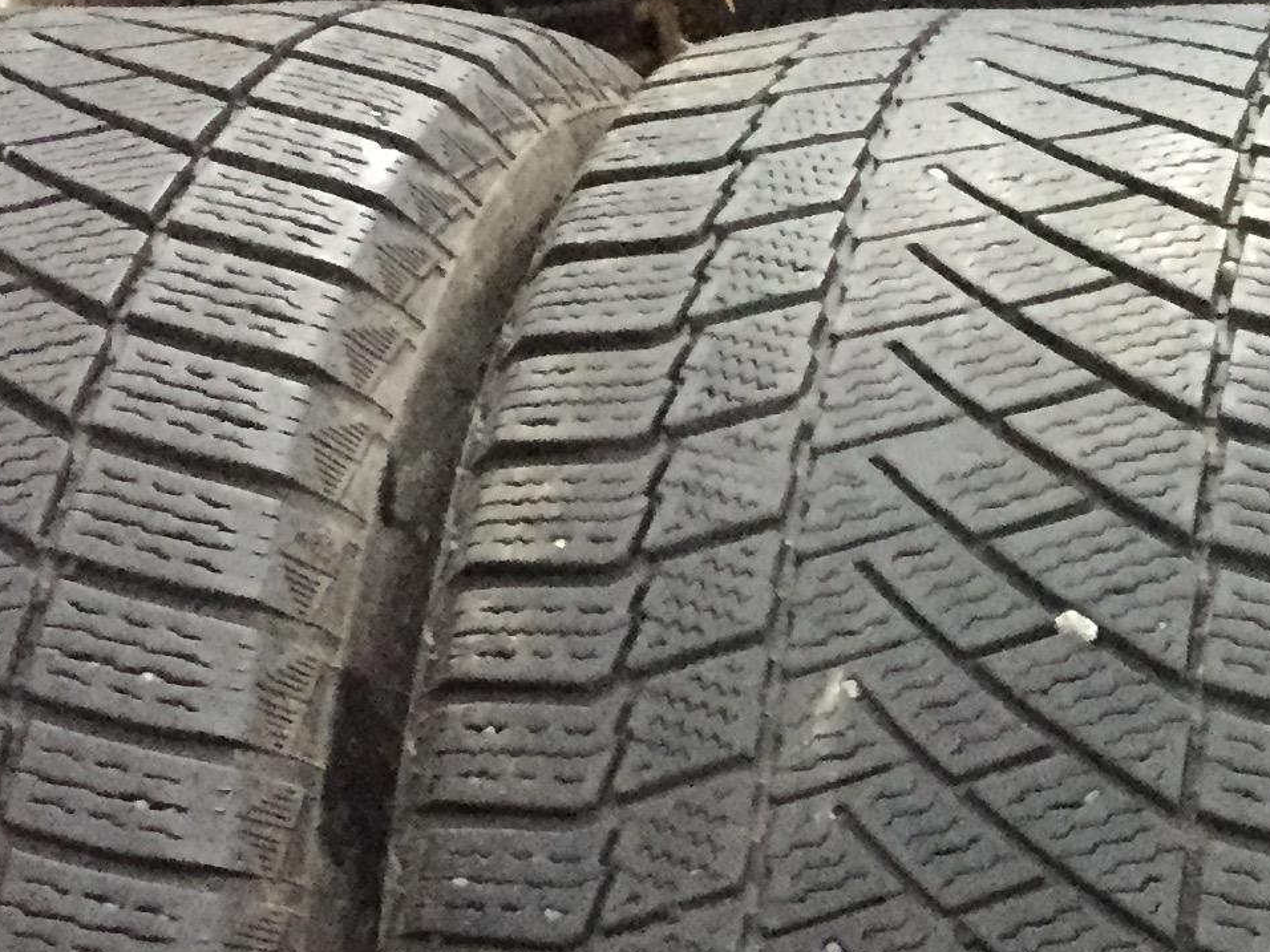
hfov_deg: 18.9
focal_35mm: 99
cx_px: 1480
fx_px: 3632
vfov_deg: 14.8
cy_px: 883
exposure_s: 1/17
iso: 400
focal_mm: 4.15
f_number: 2.2
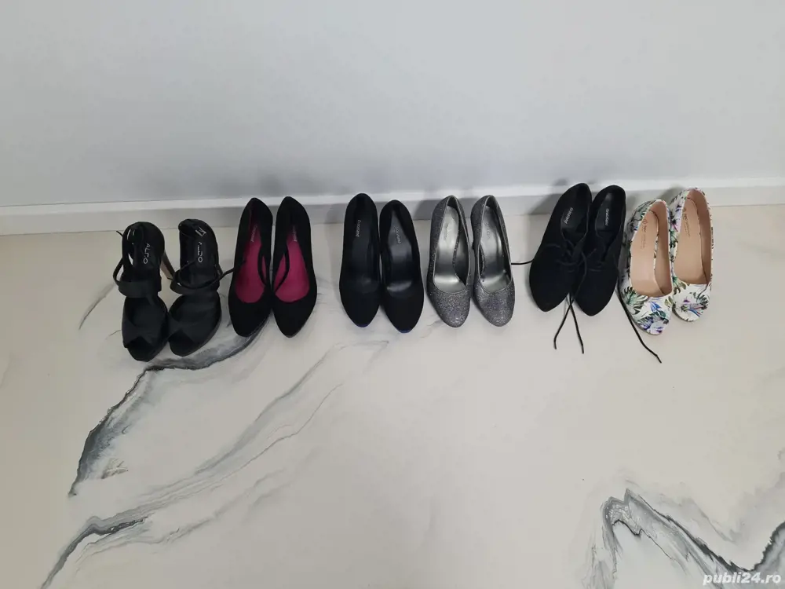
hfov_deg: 67.3
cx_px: 392
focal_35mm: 26
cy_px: 294
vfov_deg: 53.1
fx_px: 590
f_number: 1.8
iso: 200
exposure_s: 1/100
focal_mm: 5.4
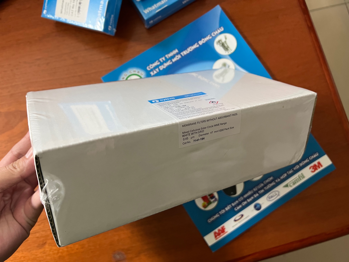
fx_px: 262
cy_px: 131
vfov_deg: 53.1
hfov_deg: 67.3
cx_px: 174
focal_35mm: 26
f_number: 1.5
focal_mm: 5.7
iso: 250
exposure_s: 1/50
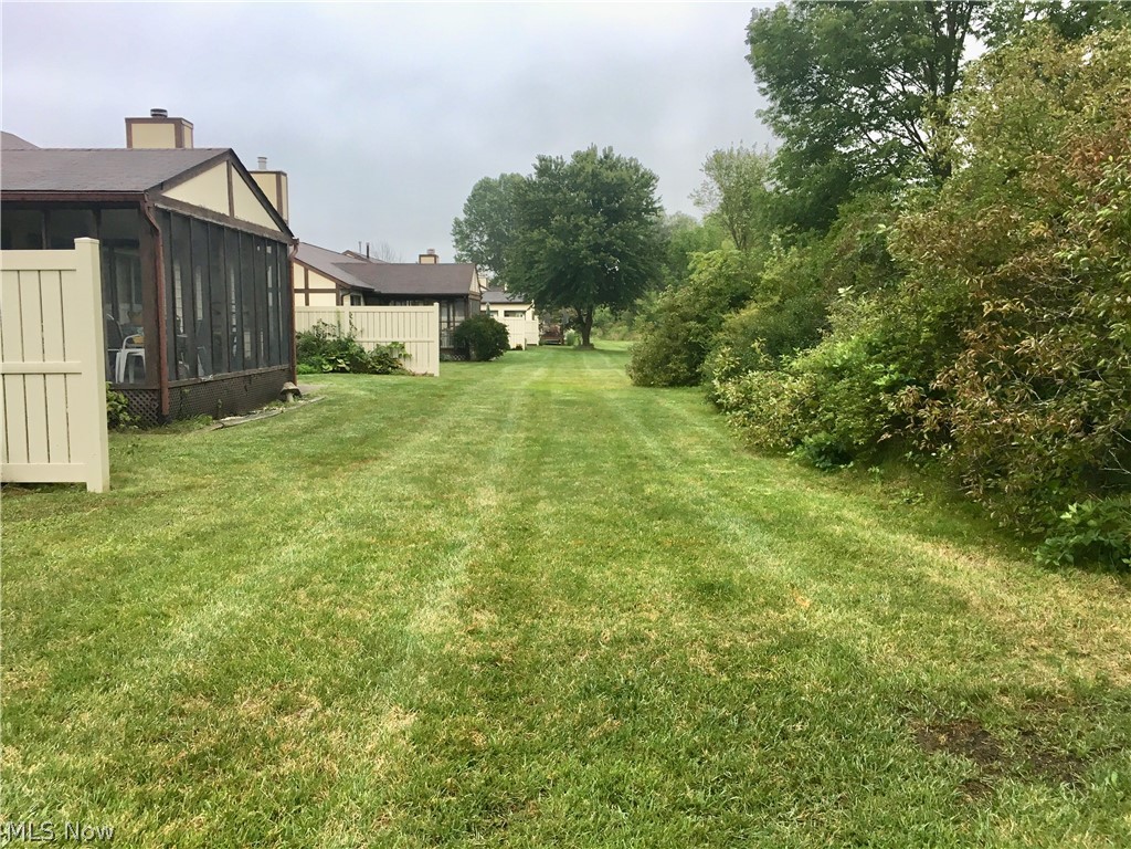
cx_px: 566
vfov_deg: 48.2
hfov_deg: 61.7
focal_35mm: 29
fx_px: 948
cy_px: 424
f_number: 2.2
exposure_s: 1/40
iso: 25
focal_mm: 4.15
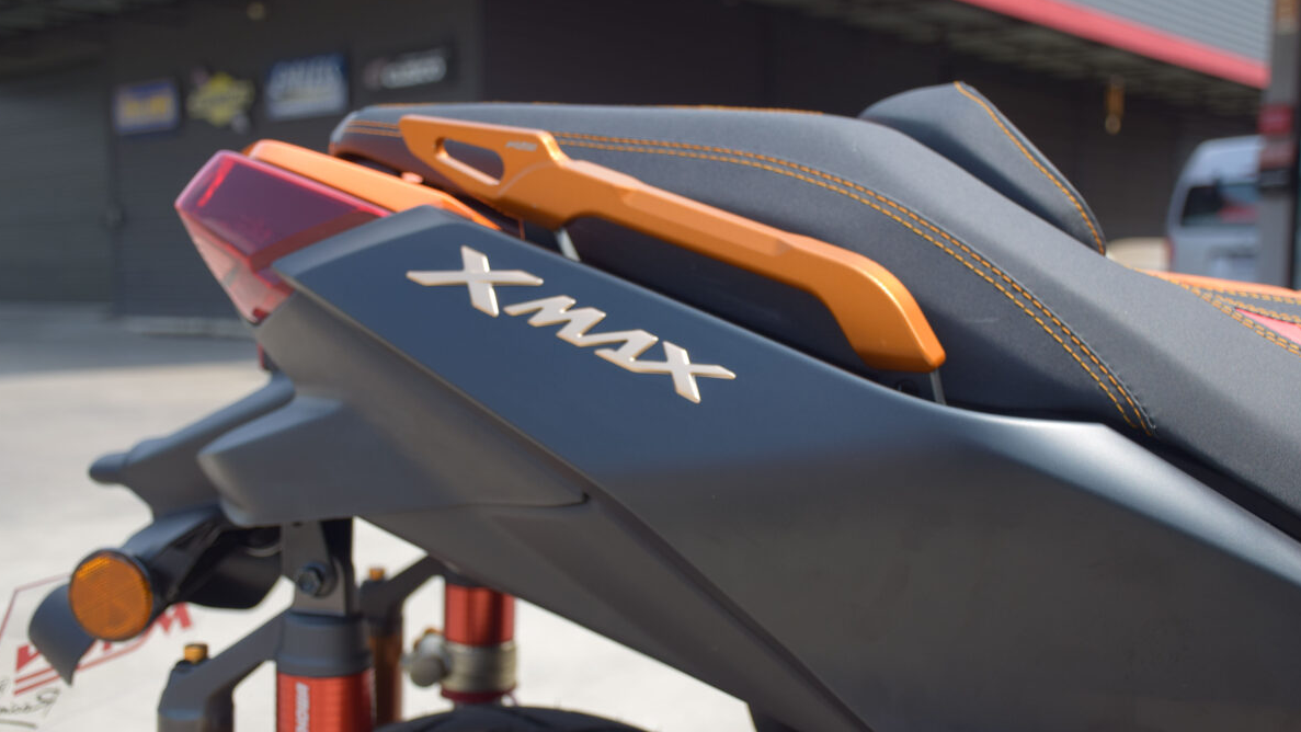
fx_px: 1863
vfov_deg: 22.2
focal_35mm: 54
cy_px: 425
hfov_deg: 38.5
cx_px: 650
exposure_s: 1/200
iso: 100
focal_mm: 34
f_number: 11
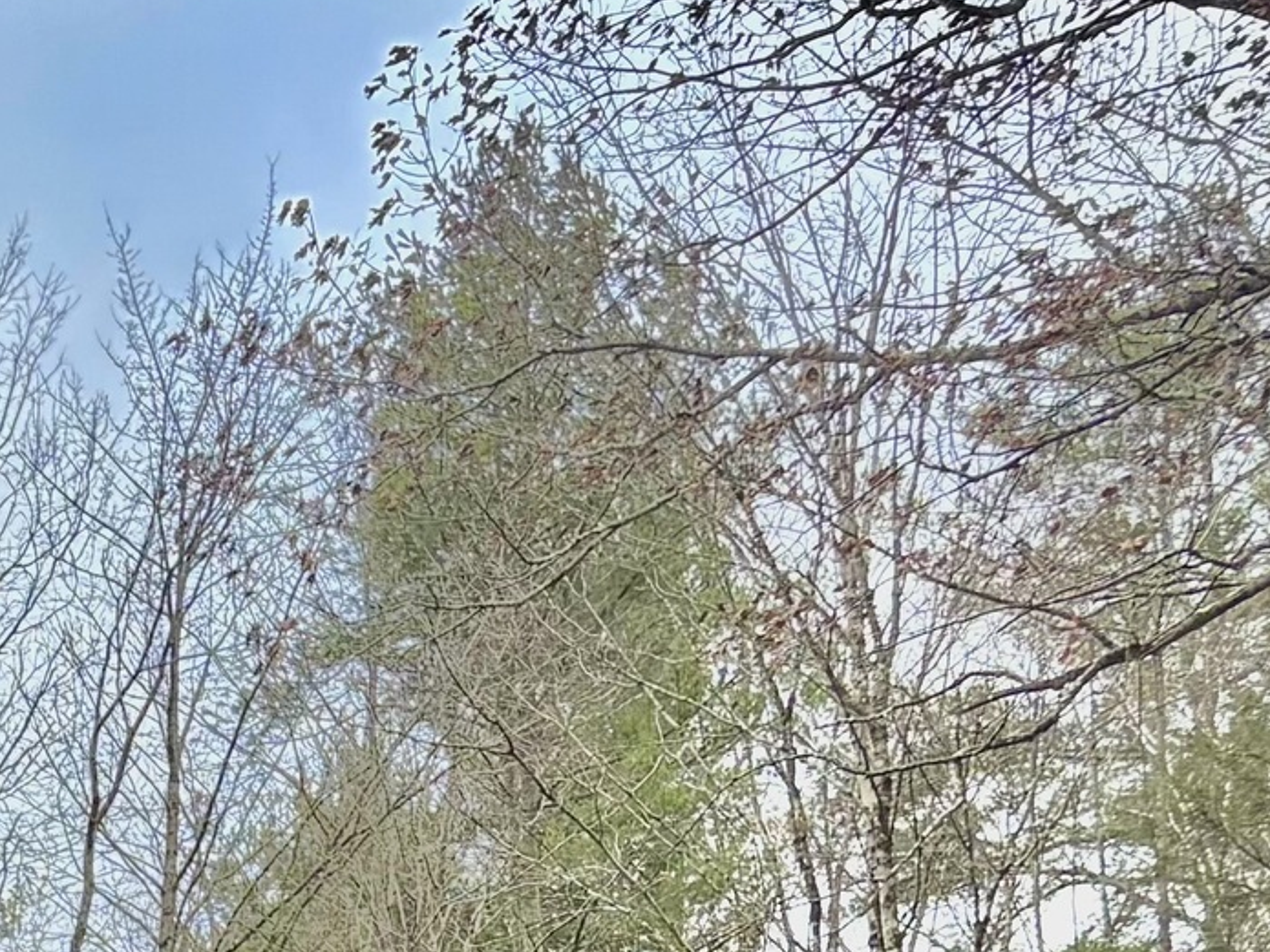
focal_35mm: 115
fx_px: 4218
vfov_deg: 11.4
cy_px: 1990
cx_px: -908
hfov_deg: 15.2
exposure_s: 1/527
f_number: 1.6
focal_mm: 5.96
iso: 64
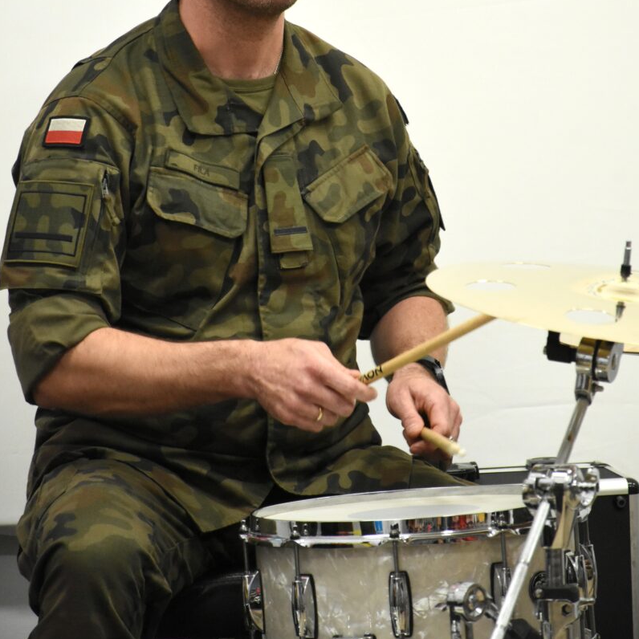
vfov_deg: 6.5
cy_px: 181
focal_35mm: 269
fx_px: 5618
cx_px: 319
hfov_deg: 6.5
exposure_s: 1/125
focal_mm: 140
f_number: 5.6
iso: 4500
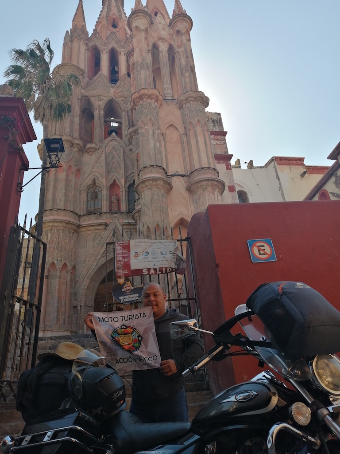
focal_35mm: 27
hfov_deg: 51.4
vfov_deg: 65.3
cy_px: 227
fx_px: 354
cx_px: 170
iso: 50
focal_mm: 3.62
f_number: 1.8
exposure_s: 1/1142
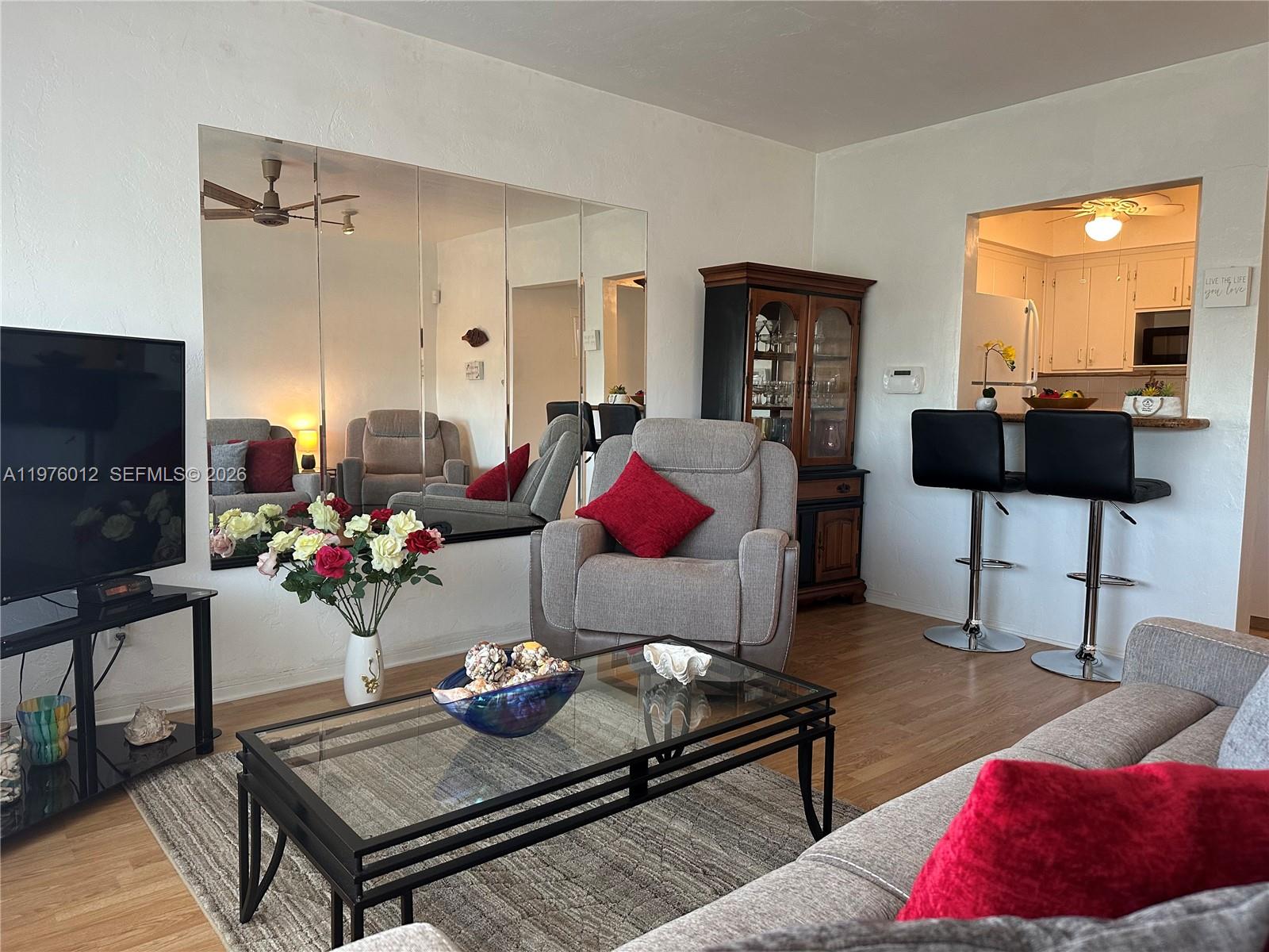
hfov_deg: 71.6
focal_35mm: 24
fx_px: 880
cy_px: 476
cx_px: 634
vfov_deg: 56.8
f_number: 1.78
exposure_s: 1/60
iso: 200
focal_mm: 6.86
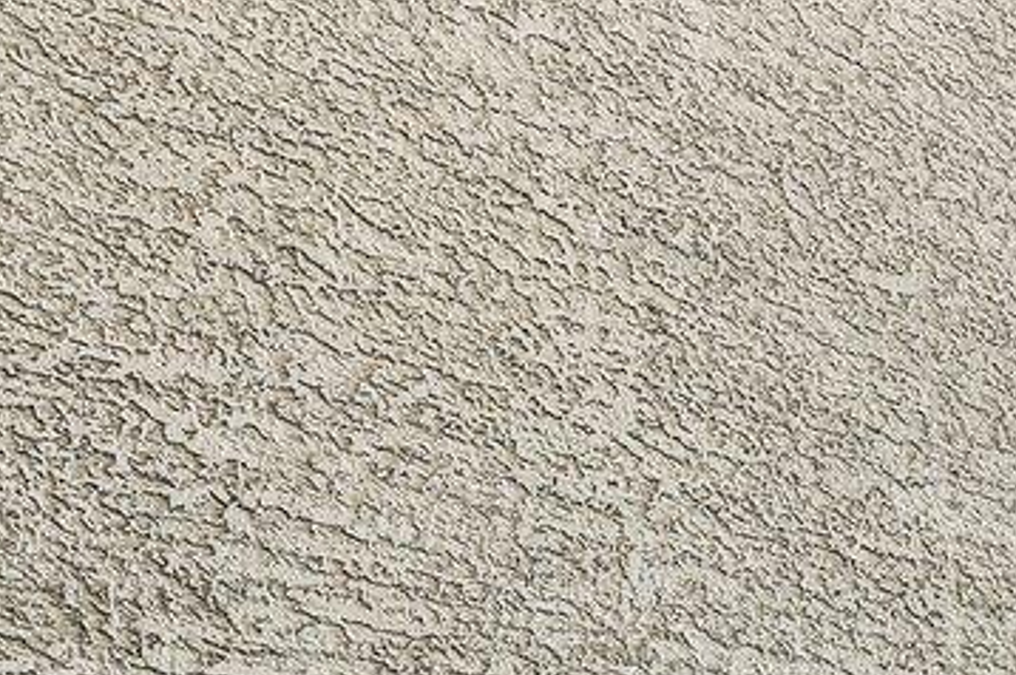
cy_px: 1154
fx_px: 2256
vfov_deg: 15.1
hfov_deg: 15.3
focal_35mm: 80
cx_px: 2392
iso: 250
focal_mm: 14
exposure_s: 1/60
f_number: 9
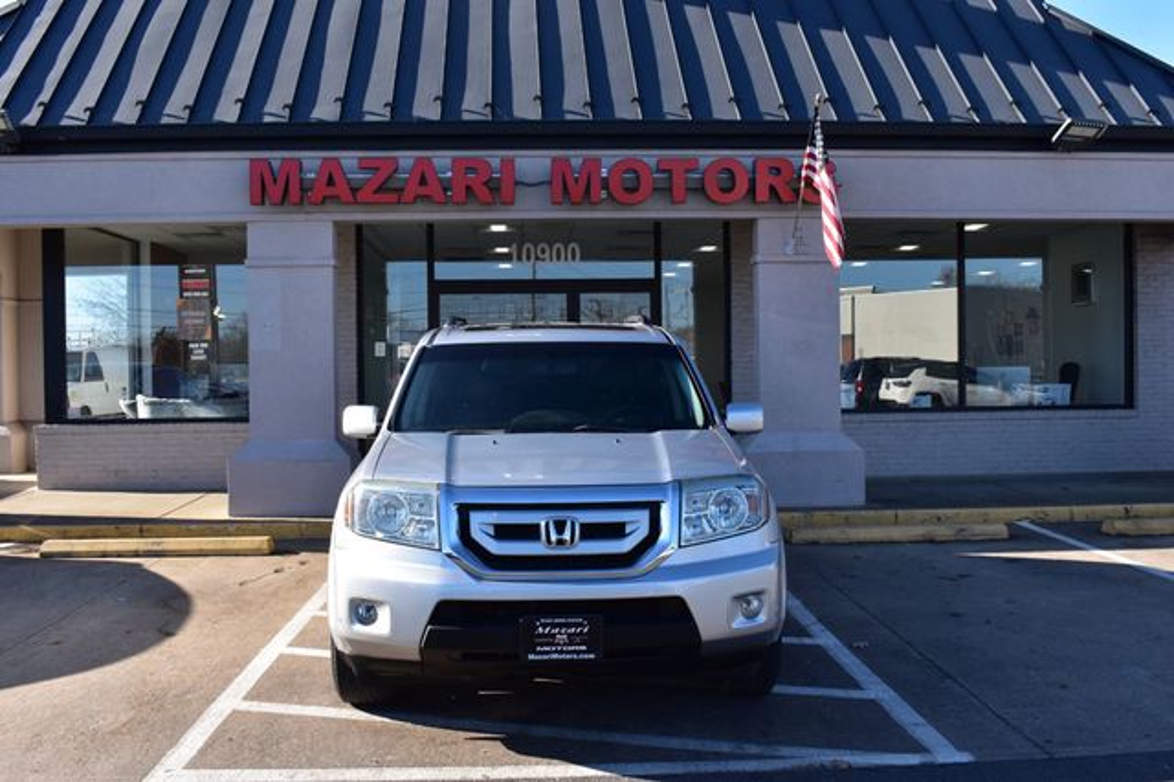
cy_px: 391
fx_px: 1076
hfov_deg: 57.2
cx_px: 587
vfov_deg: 39.9
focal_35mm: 33
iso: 400
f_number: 11
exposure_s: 1/400
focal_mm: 22
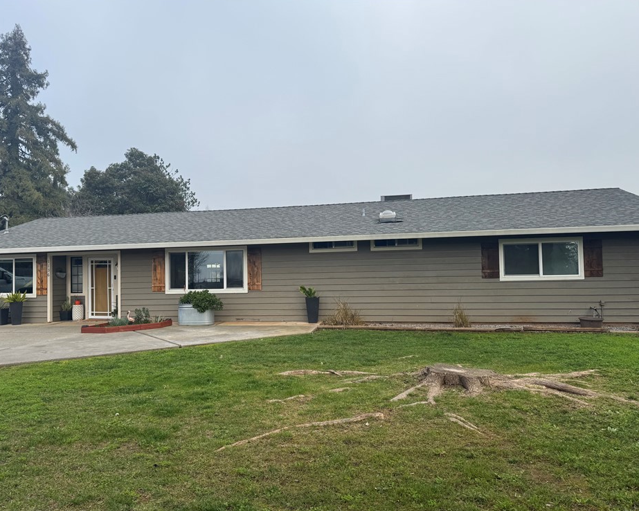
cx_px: 292
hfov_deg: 65.9
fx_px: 492
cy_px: 261
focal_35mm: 26
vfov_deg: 54.9
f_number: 1.78
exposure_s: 1/2252
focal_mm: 6.76
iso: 80
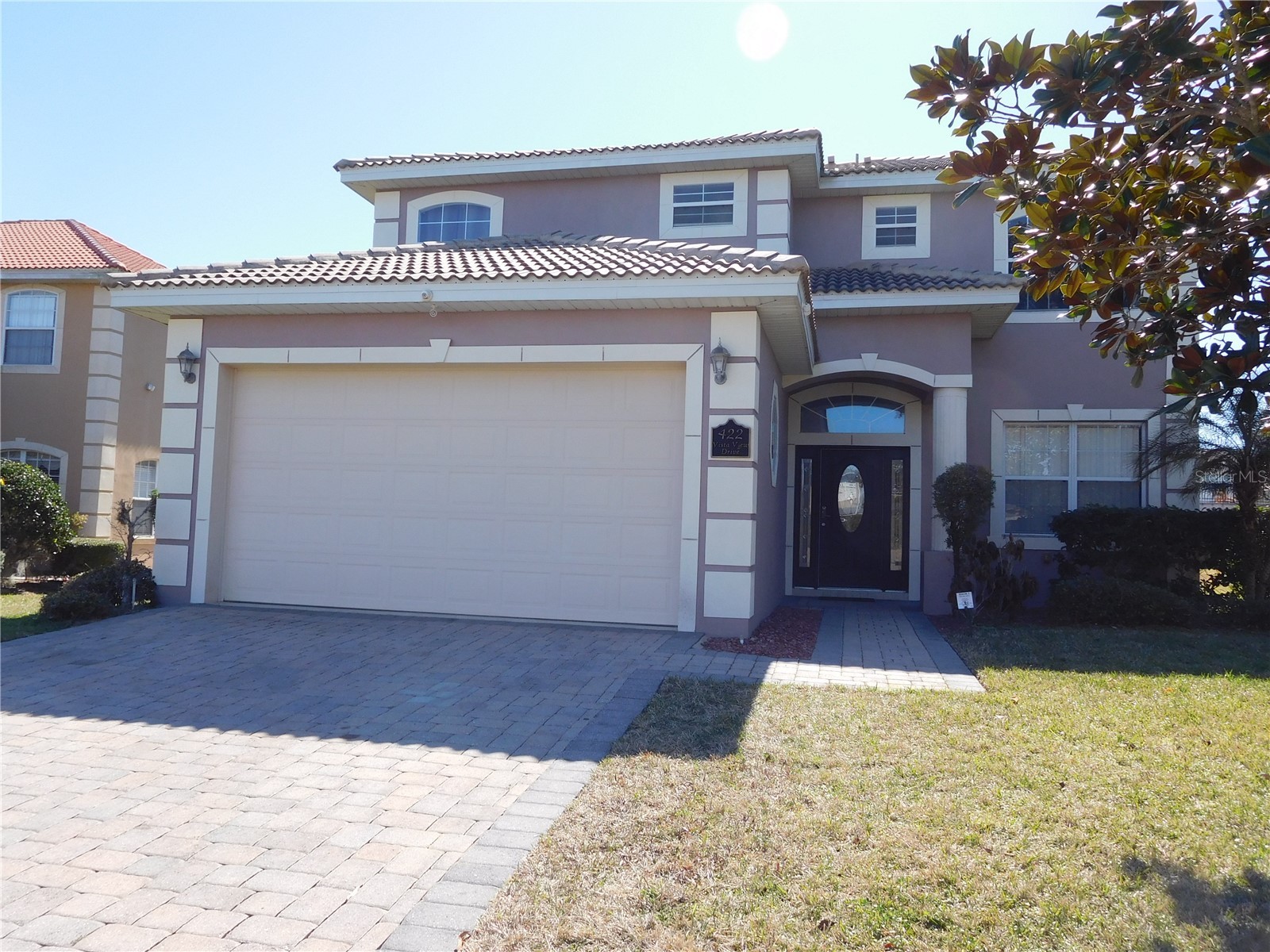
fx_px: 917
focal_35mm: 25
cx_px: 635
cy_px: 476
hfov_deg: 69.4
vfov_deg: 54.9
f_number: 3.4
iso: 125
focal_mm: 4.5
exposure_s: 1/800
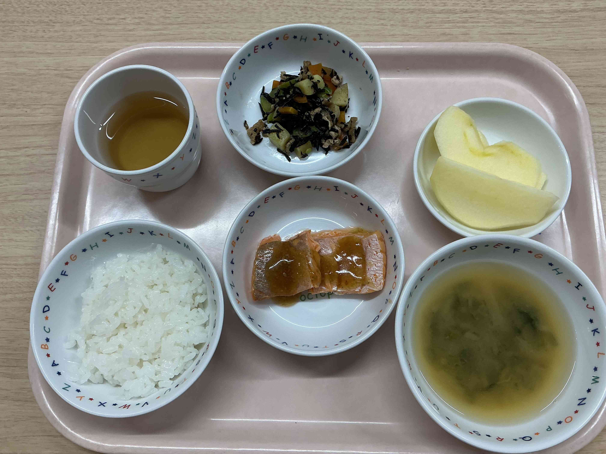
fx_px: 508
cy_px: 227
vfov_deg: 48.2
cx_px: 303
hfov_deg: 61.7
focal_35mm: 29
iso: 40
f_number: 1.8
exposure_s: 1/120
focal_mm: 3
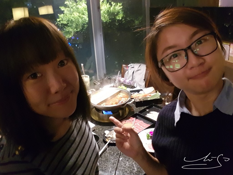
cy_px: 88
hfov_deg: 69.4
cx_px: 116
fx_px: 168
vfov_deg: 54.9
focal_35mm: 25
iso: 1250
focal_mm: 2.95
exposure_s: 1/13
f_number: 1.7
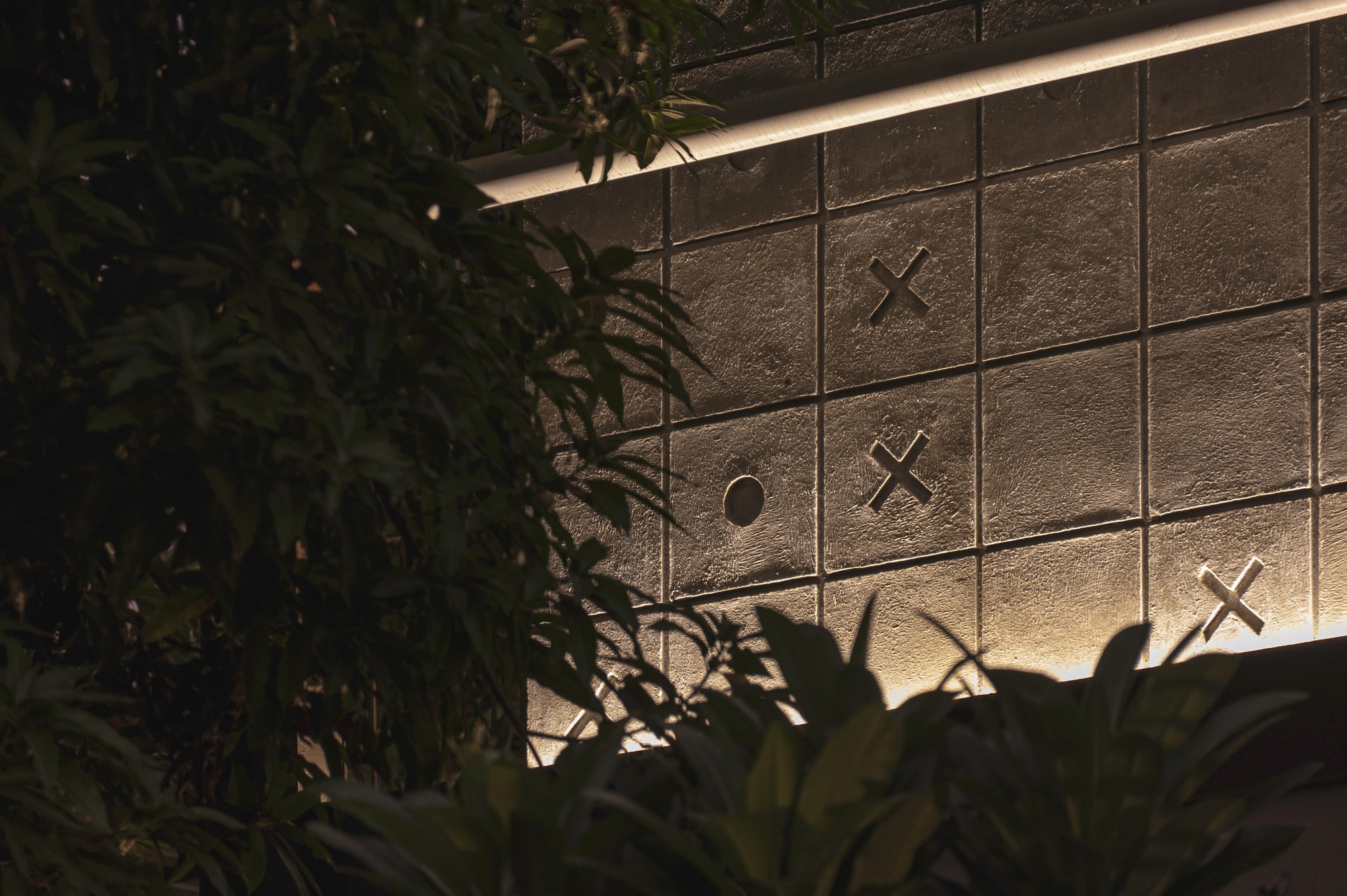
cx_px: 674
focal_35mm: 195
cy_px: 448
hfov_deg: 10.6
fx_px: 7292
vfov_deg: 7.0
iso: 400
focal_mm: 130
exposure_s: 1
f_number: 5.6
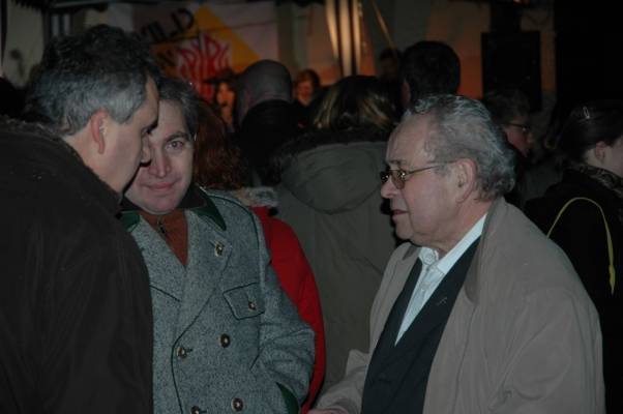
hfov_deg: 19.5
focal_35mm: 105
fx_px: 1815
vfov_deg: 13.0
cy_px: 207
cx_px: 312
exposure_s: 1/60
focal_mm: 70
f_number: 4.5
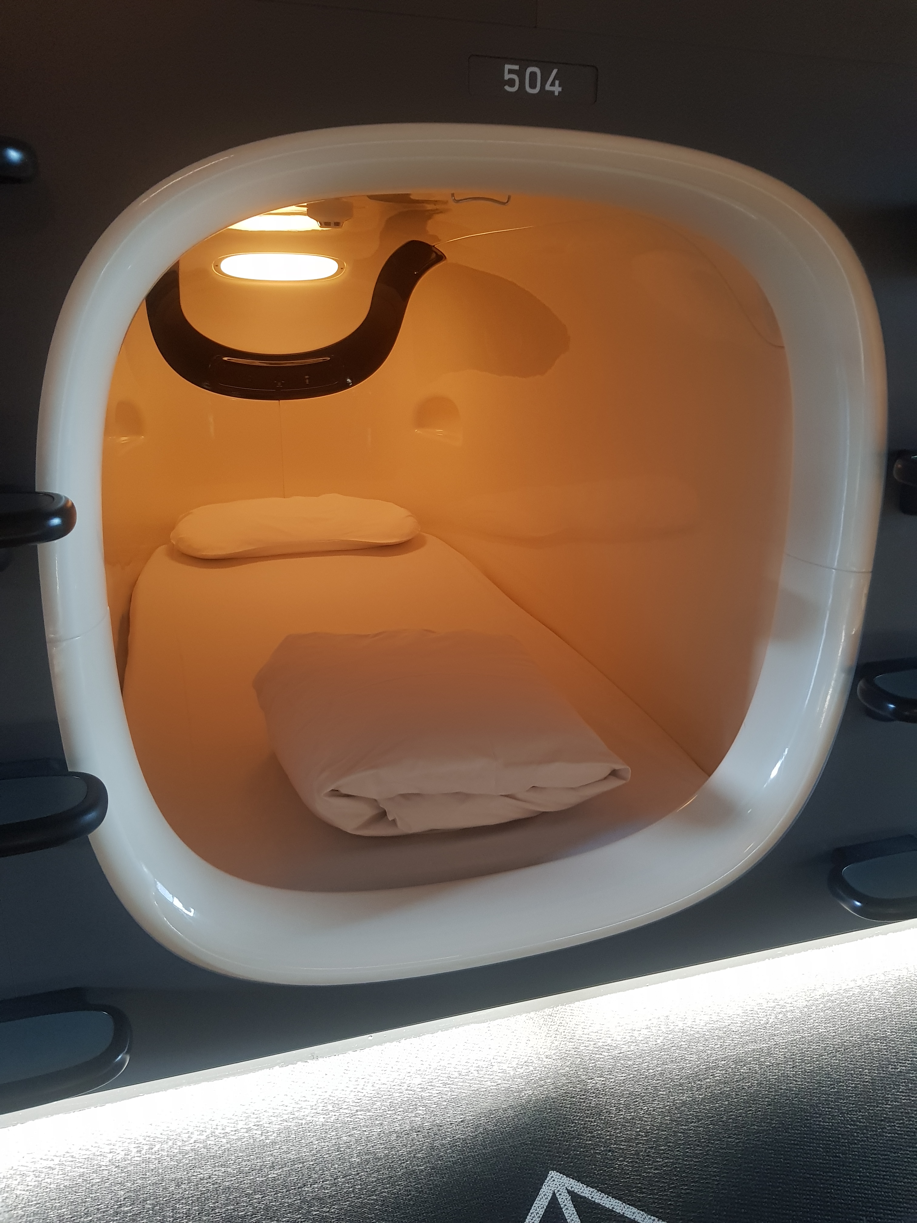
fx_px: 918
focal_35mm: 26
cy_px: 612
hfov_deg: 53.1
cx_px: 458
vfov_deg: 67.3
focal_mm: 4.2
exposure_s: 1/24
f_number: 1.7
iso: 250
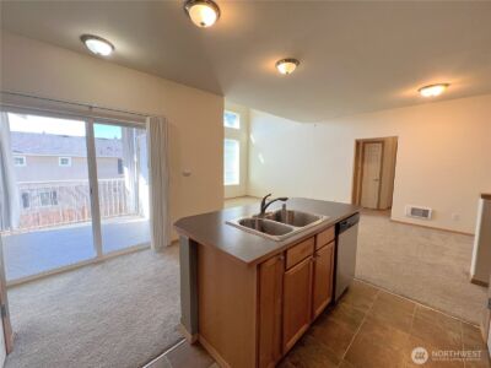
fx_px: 184
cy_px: 184
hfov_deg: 106.2
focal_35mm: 13
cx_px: 246
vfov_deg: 89.9
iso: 64
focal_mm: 1.57
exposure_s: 1/120
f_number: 1.8
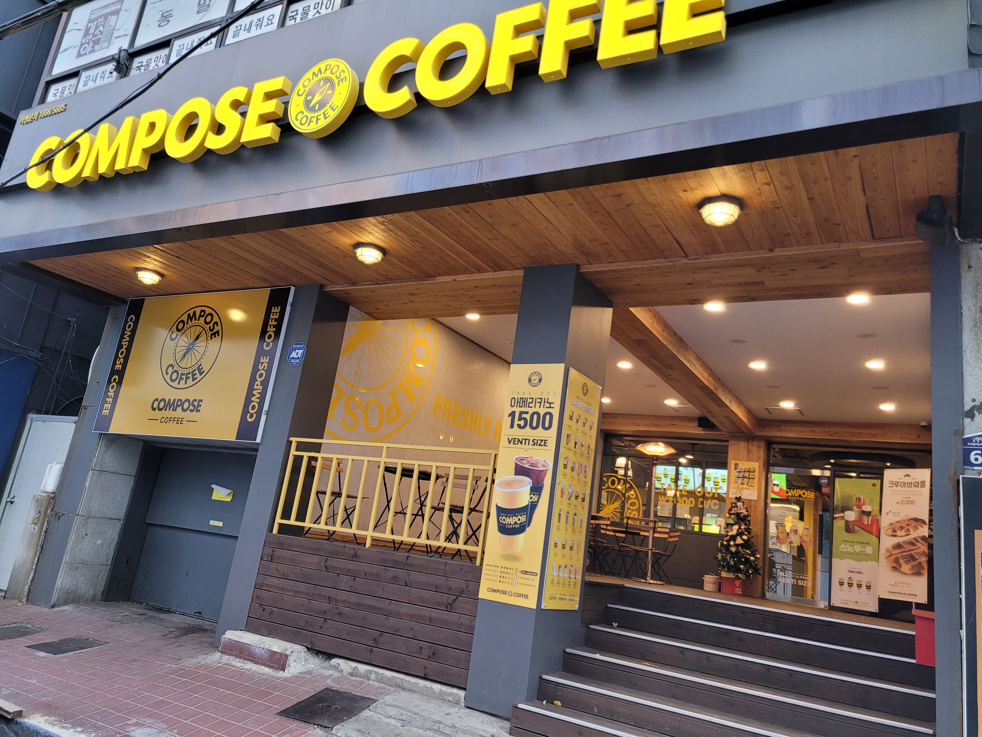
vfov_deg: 53.1
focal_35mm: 26
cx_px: 491
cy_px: 368
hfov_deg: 67.3
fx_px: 738
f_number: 1.8
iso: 200
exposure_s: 1/119
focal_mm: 5.4
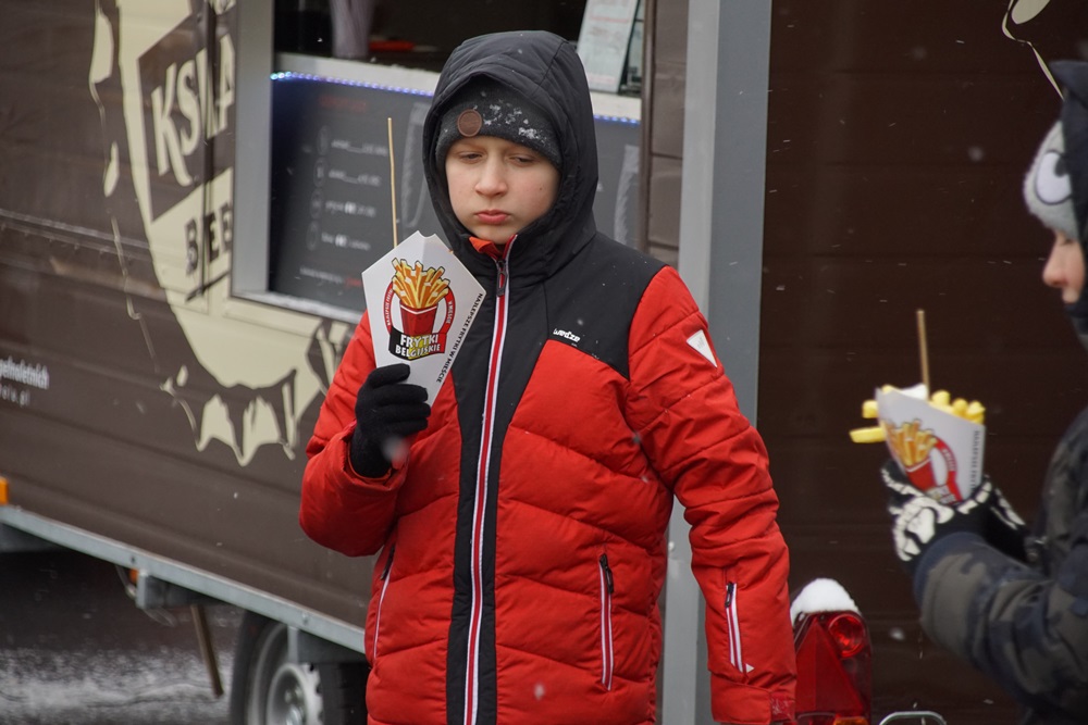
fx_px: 6120
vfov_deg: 6.8
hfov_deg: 10.2
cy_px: 362
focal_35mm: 202
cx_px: 544
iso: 1000
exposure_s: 1/250
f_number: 5.6
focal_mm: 135
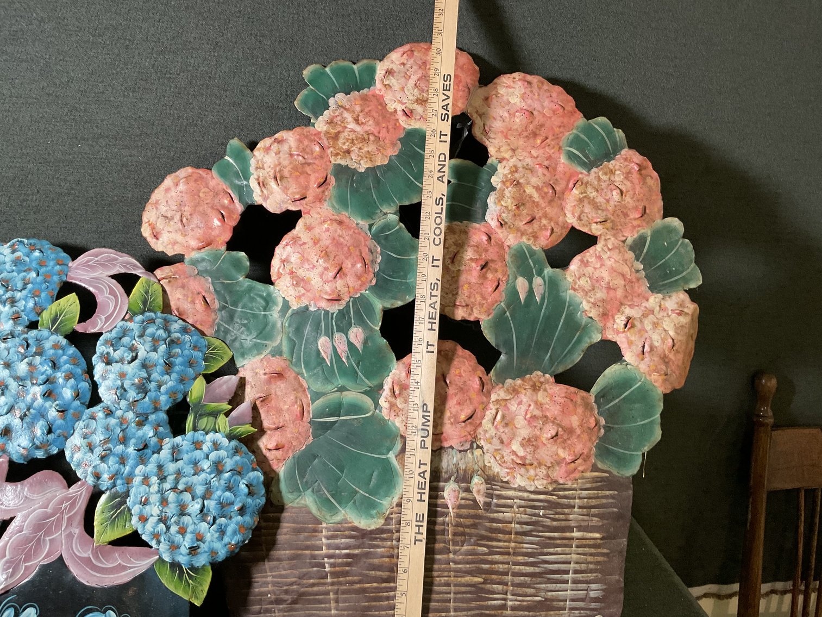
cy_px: 308
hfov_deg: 61.7
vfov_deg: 48.2
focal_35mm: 29
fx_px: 689
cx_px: 411
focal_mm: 3
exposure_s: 1/50
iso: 100
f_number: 1.8
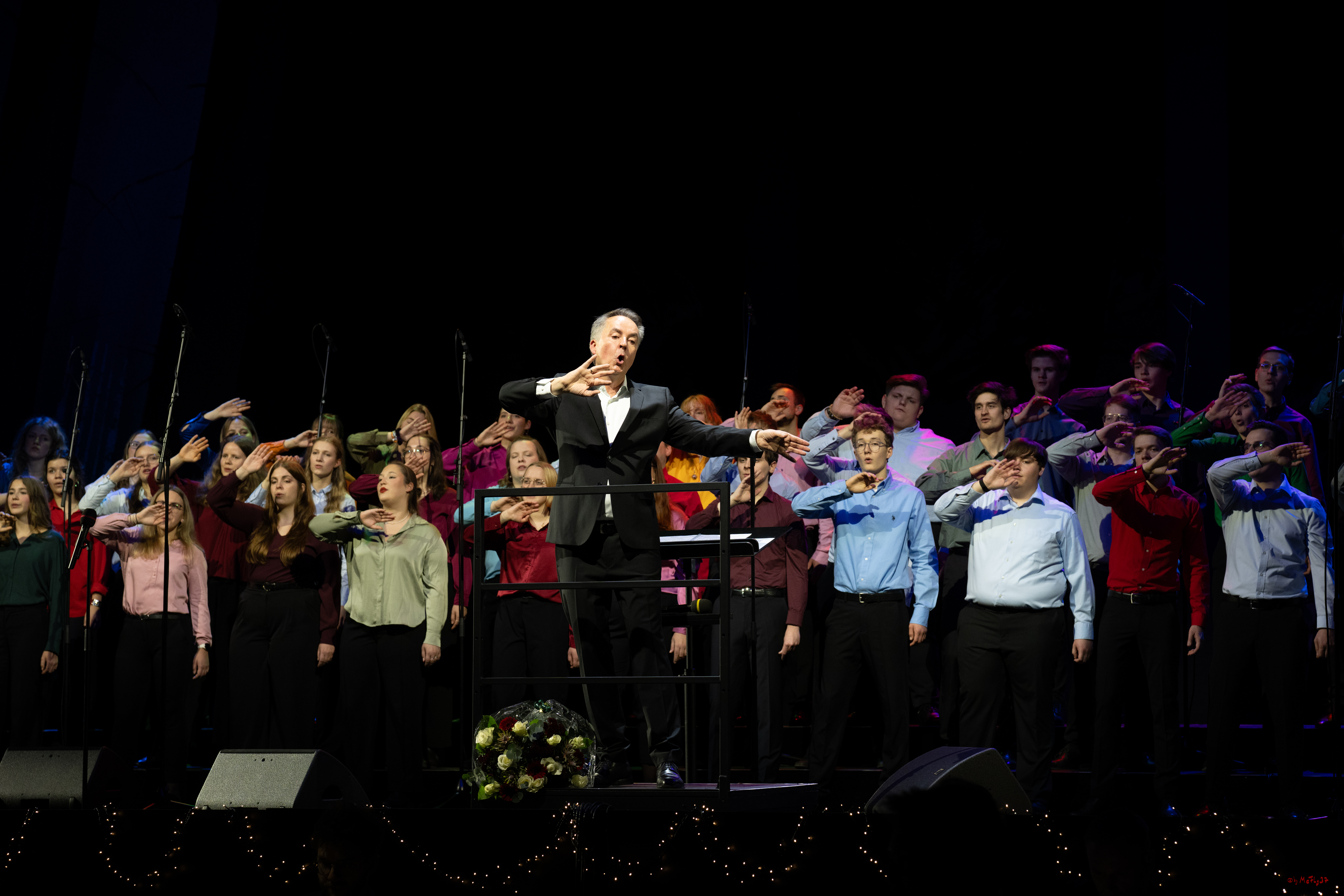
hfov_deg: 23.9
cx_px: 672
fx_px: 3173
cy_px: 448
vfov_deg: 16.1
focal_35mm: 85
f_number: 4.5
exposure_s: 1/320
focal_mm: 85
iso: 1000
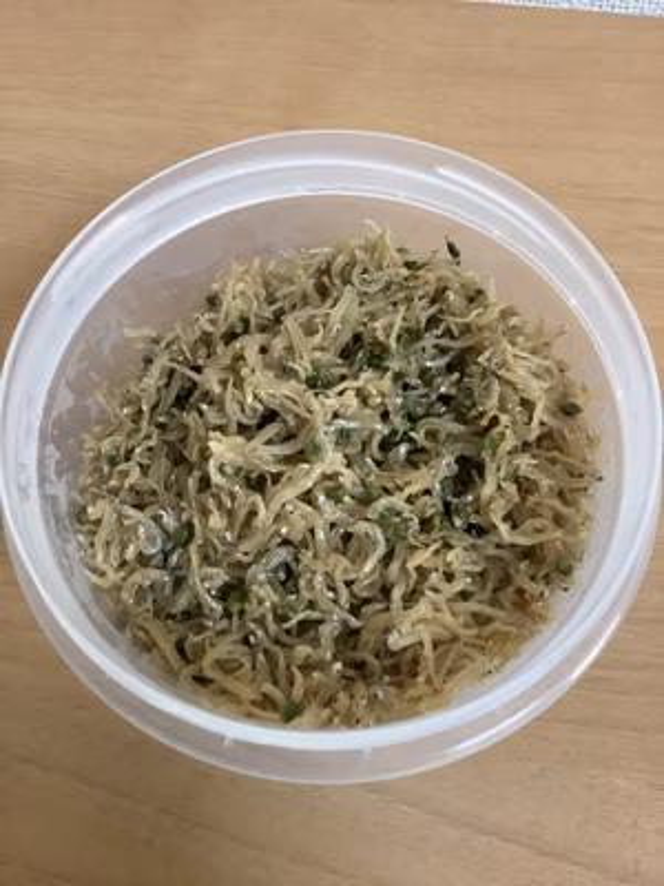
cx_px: 332
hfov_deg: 45.4
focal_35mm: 31
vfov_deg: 58.4
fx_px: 793
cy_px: 443
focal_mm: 3.3
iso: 320
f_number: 2.4
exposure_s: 1/60
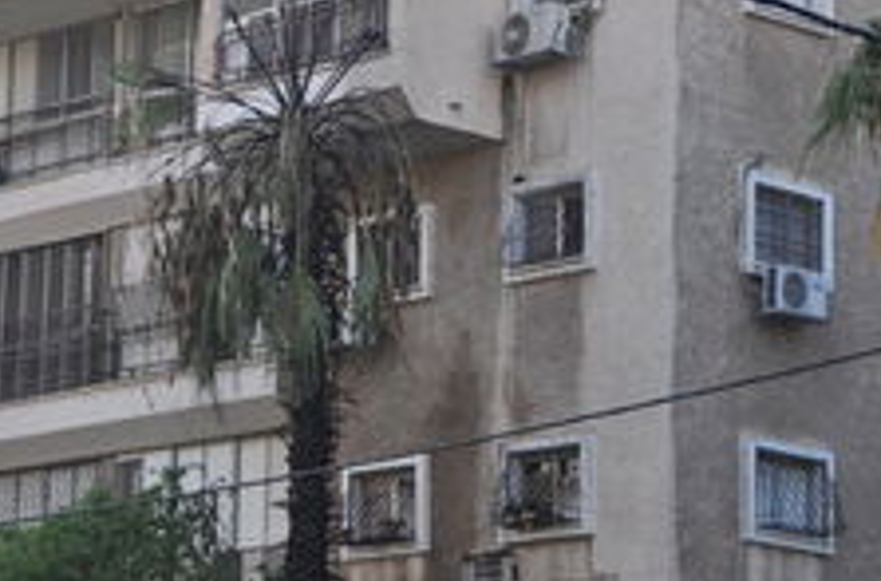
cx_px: 312
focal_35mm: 151
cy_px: 200
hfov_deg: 13.6
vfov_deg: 9.0
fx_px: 3682
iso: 220
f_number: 5.6
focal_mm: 56
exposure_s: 1/500
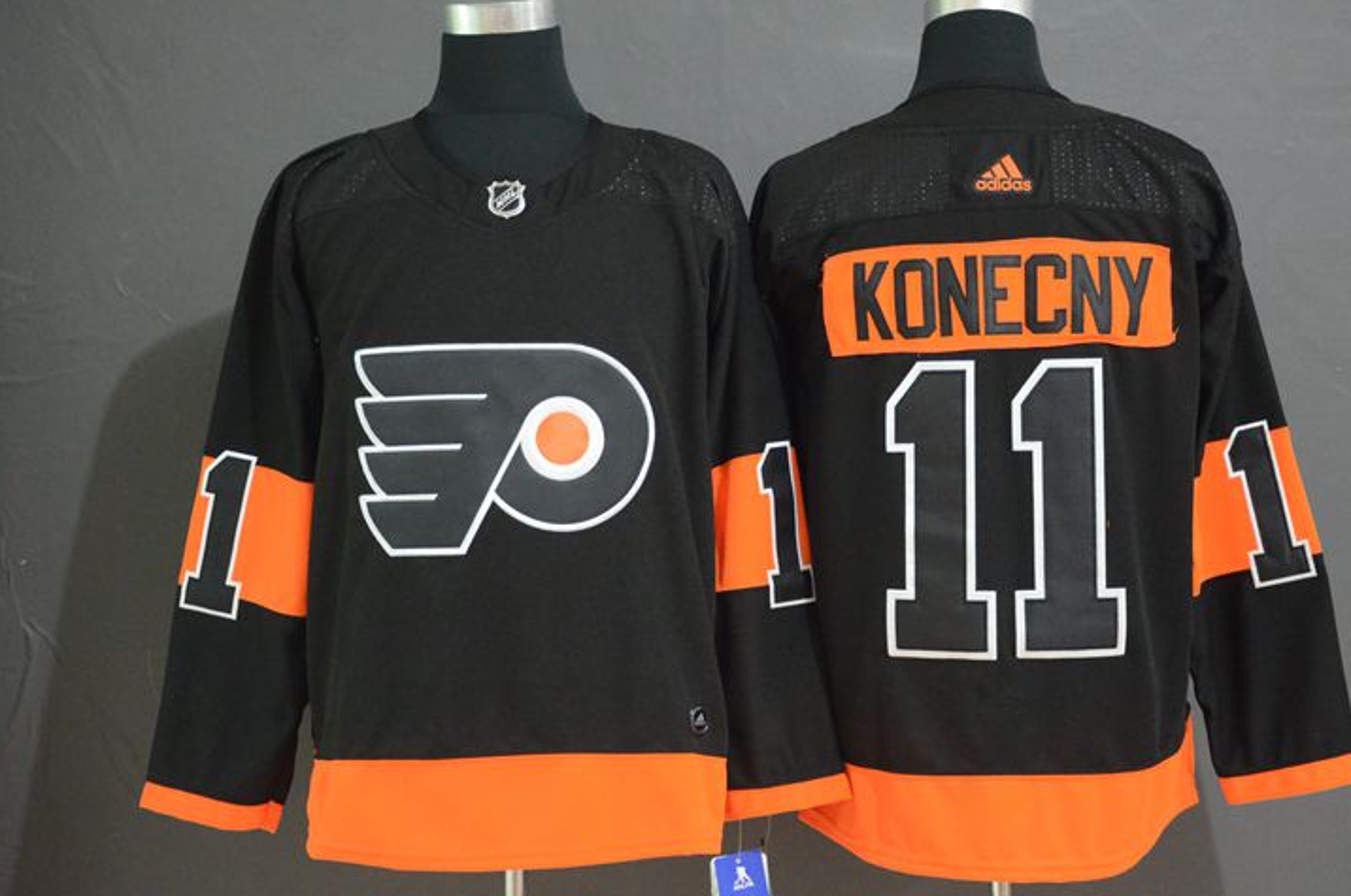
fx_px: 2510
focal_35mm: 67
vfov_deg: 20.2
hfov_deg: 30.1
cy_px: 428
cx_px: 732
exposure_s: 1/20
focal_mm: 40
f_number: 4.5
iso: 4000
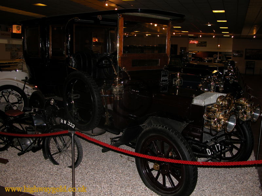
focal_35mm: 35
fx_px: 265
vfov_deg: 40.7
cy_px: 98
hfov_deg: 52.6
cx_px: 131
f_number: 2.8
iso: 100
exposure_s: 1/60
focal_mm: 8.9
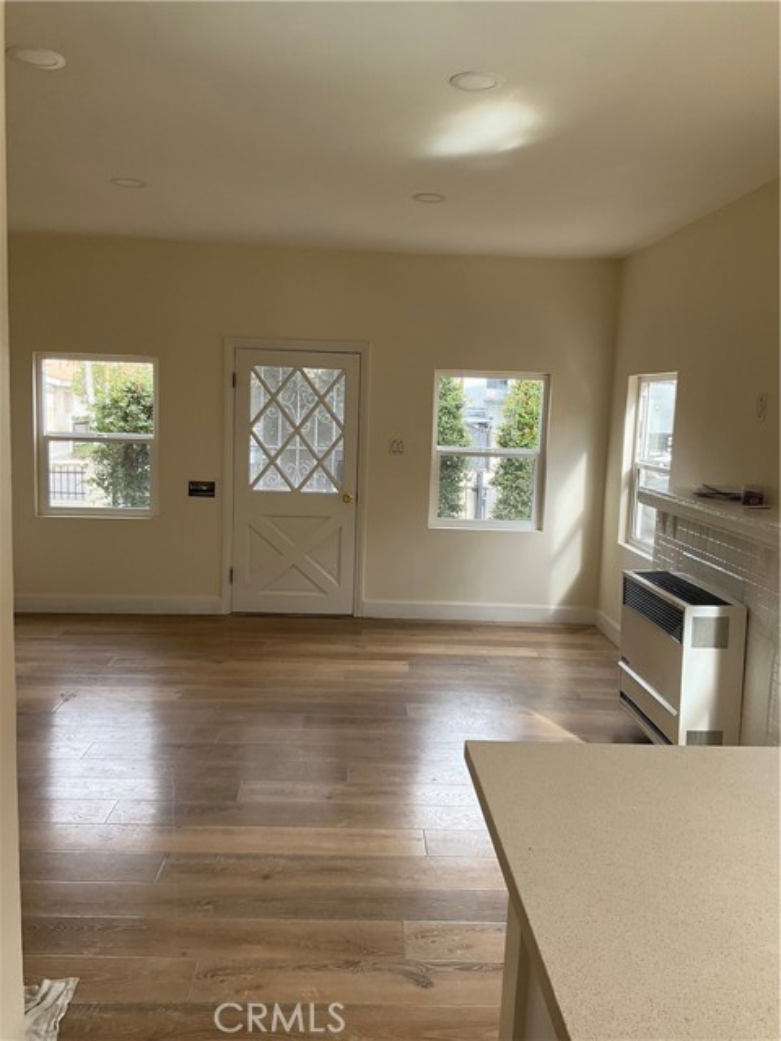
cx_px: 390
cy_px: 520
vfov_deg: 61.7
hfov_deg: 48.2
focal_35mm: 29
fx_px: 872
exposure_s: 1/122
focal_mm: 3
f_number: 1.8
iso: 32
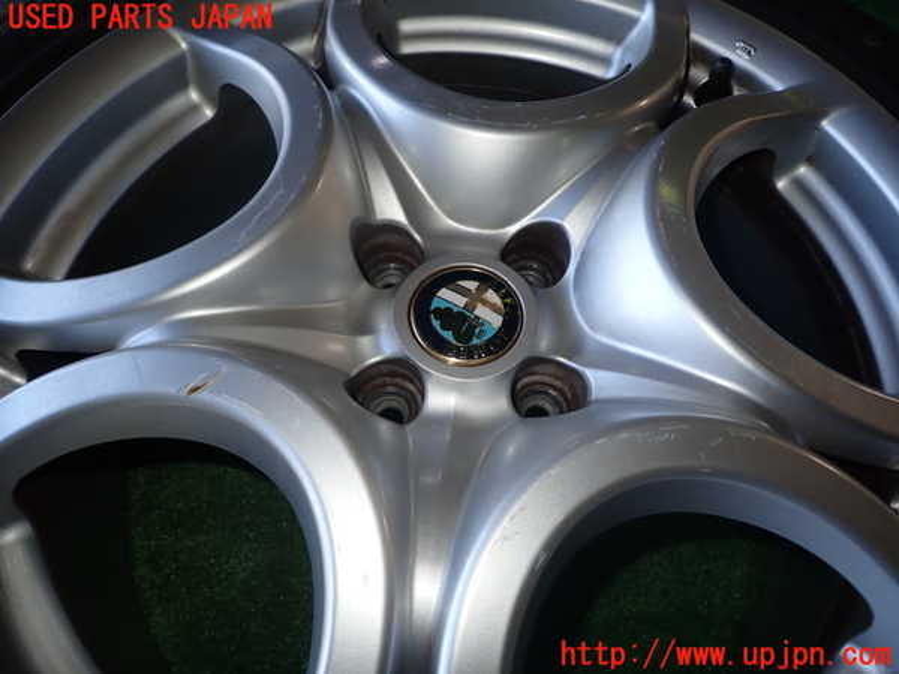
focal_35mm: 25
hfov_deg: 69.4
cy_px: 337
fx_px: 649
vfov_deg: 54.9
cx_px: 450
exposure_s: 1/30
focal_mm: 4.5
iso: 100
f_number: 5.6
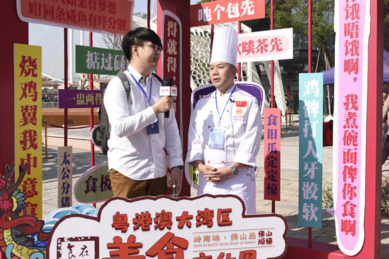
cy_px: 116
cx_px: 189
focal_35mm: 44
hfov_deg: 44.5
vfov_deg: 30.5
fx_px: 475
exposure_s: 1/500
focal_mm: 32
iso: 100
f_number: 5.6
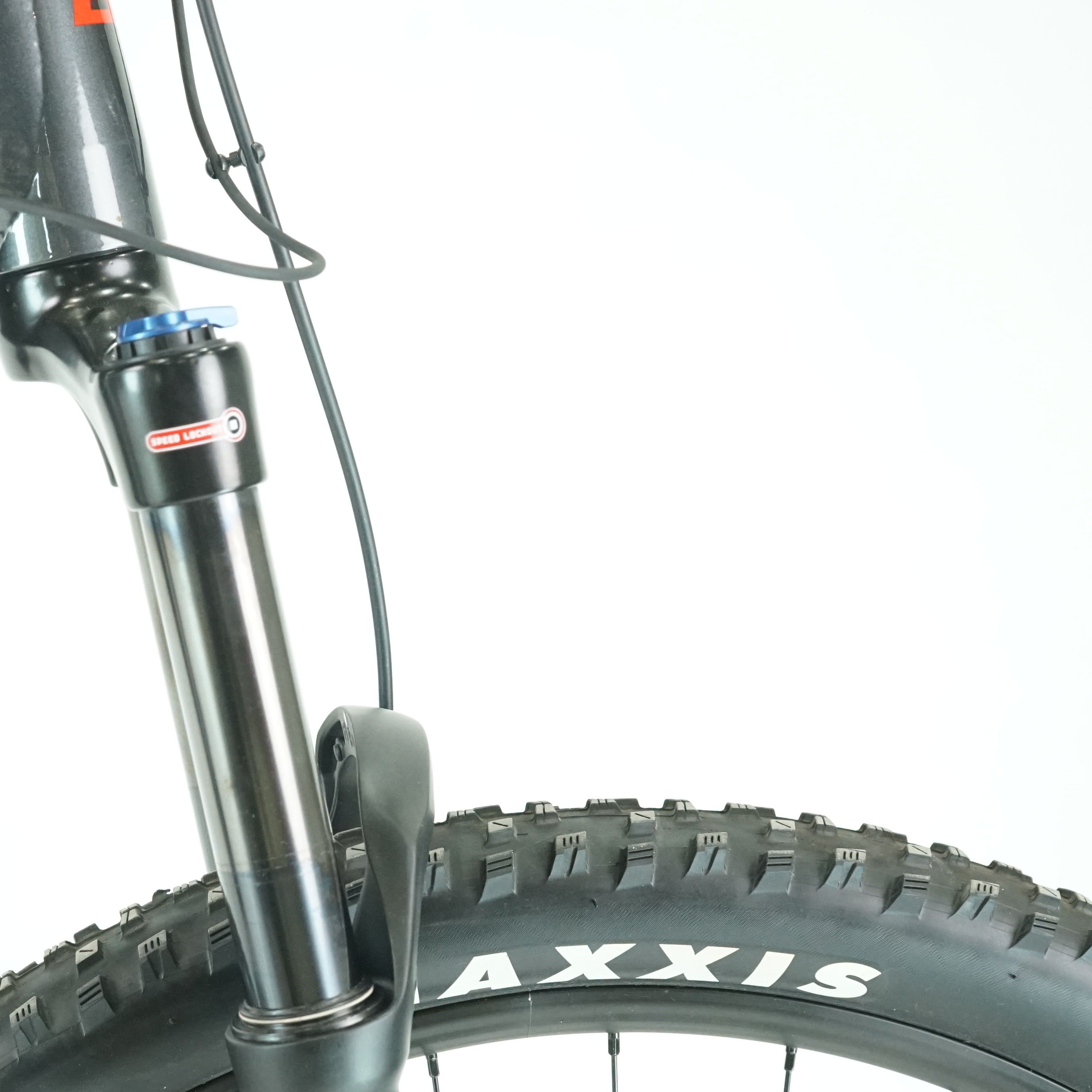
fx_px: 2427
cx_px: 238
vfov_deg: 25.3
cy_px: 629
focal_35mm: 68
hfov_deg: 25.0
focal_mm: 37
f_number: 5
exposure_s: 1/200
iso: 3200
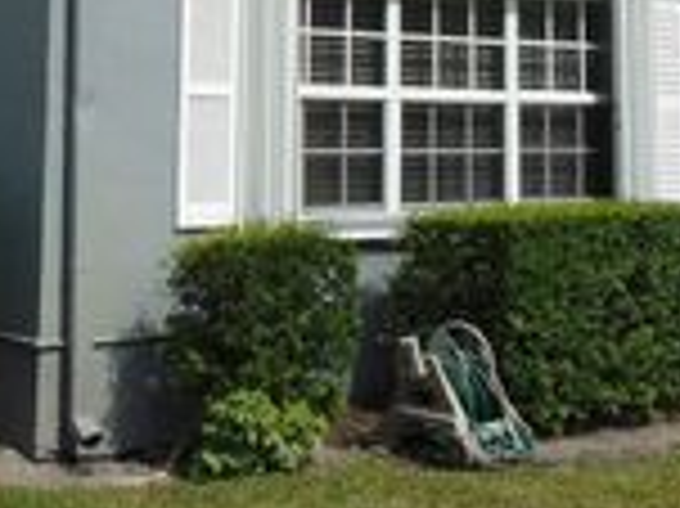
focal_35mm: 83
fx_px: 1629
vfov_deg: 17.1
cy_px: -70
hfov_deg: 23.4
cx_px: 176
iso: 80
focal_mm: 4.5
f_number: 7.7
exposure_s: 1/400
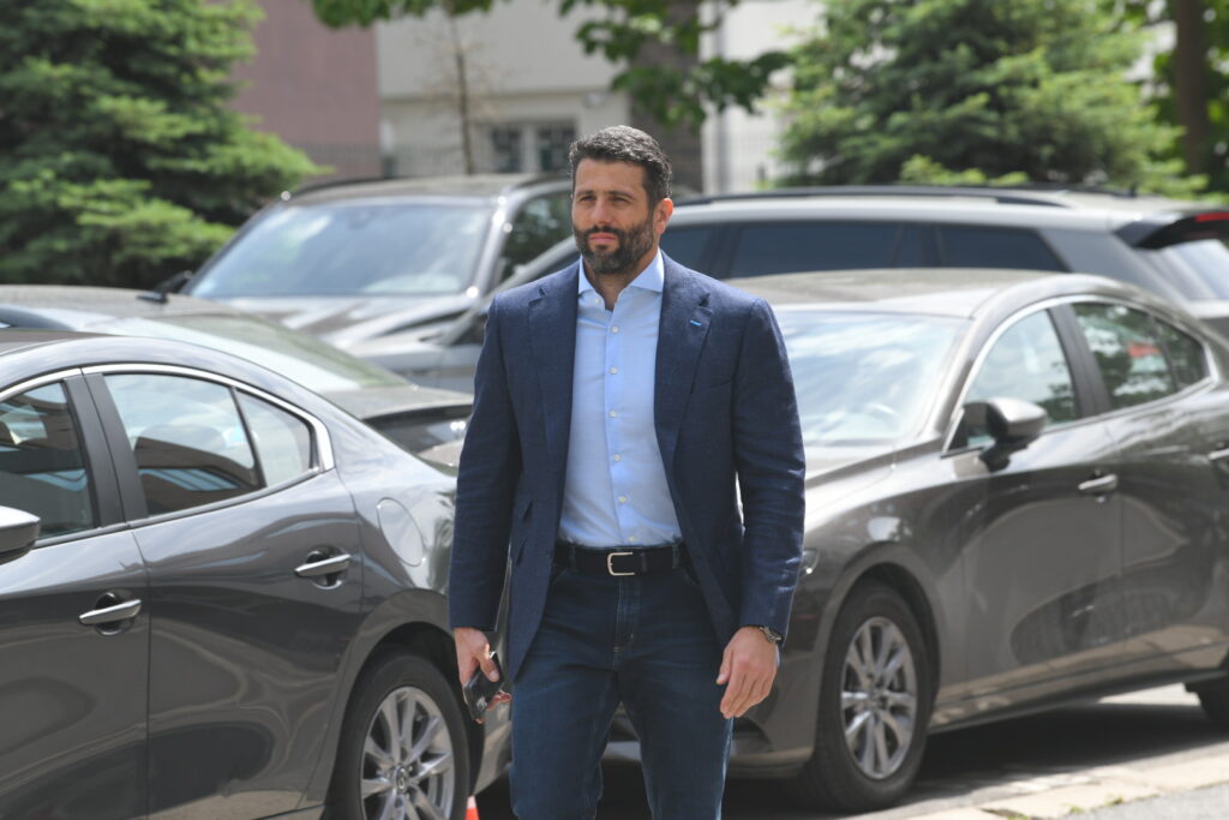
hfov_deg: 10.3
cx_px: 614
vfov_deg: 6.9
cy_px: 410
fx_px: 6828
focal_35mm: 200
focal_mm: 200
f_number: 6.3
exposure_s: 1/320
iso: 200
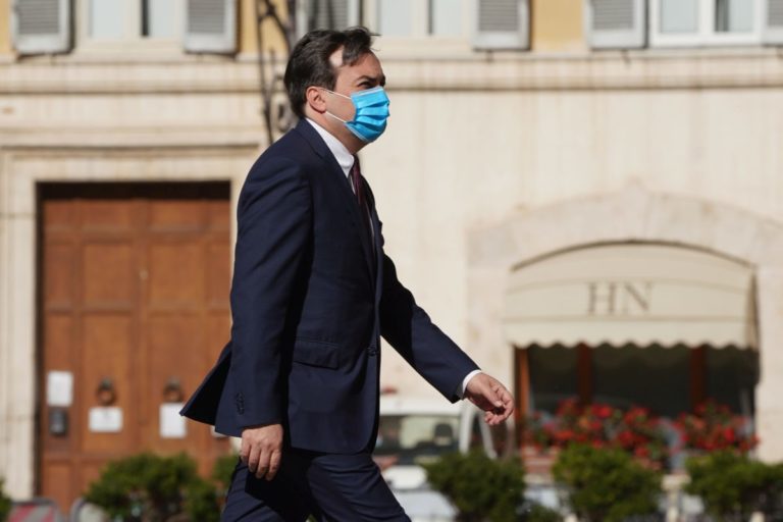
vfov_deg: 3.8
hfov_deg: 5.7
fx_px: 7851
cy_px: 261
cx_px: 392
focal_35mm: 361
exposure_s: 1/500
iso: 125
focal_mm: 241
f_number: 9
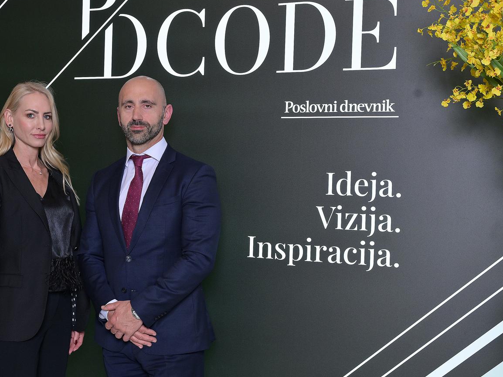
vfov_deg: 26.1
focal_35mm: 56
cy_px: 192
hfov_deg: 34.1
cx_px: 174
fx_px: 814
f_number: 5.6
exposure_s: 1/125
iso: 640
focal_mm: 42
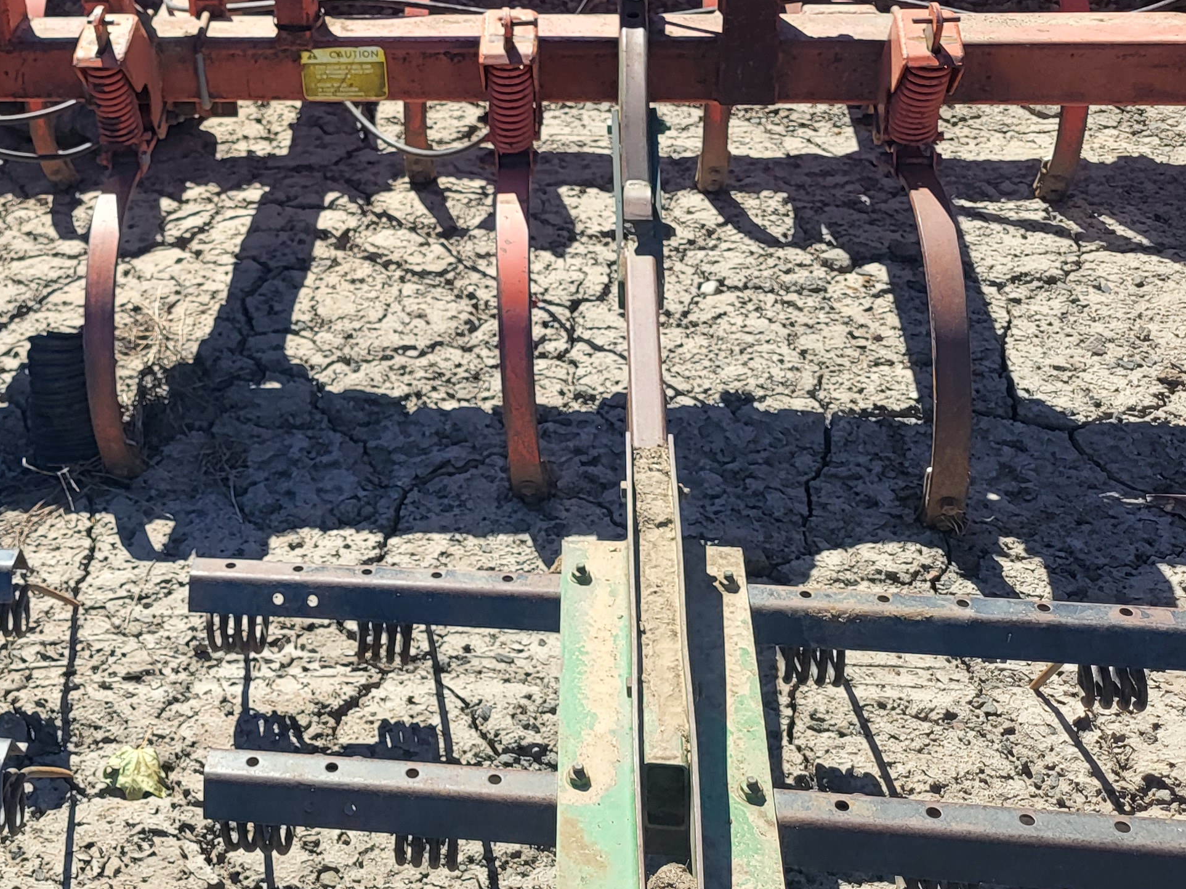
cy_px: 60
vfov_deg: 26.0
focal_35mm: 54
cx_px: 203
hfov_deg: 34.2
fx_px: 1850
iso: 40
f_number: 1.8
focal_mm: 5.4
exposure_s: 1/1096
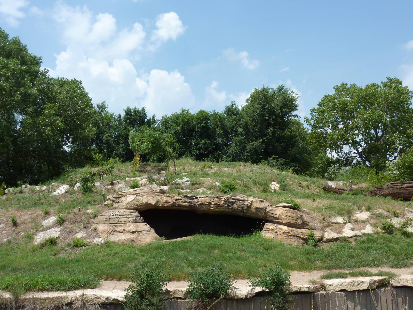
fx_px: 382
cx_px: 206
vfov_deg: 44.2
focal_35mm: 32
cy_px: 155
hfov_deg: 56.8
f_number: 4.5
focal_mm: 5.3
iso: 80
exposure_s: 1/640
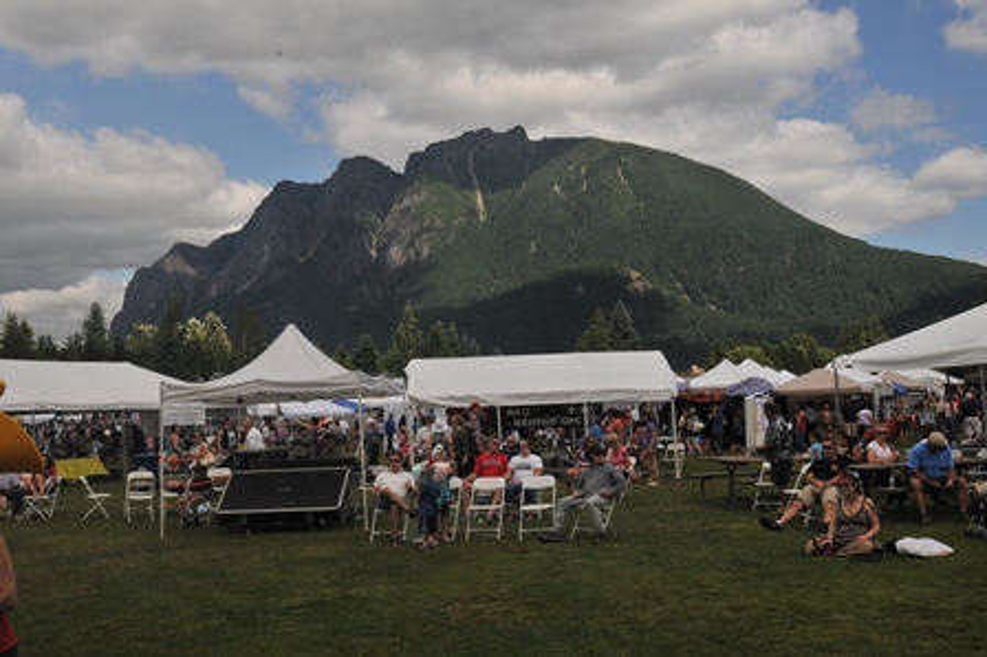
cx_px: 494
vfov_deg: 36.8
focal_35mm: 36
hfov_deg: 53.2
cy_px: 328
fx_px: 986
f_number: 11
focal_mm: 24
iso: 400
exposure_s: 1/500
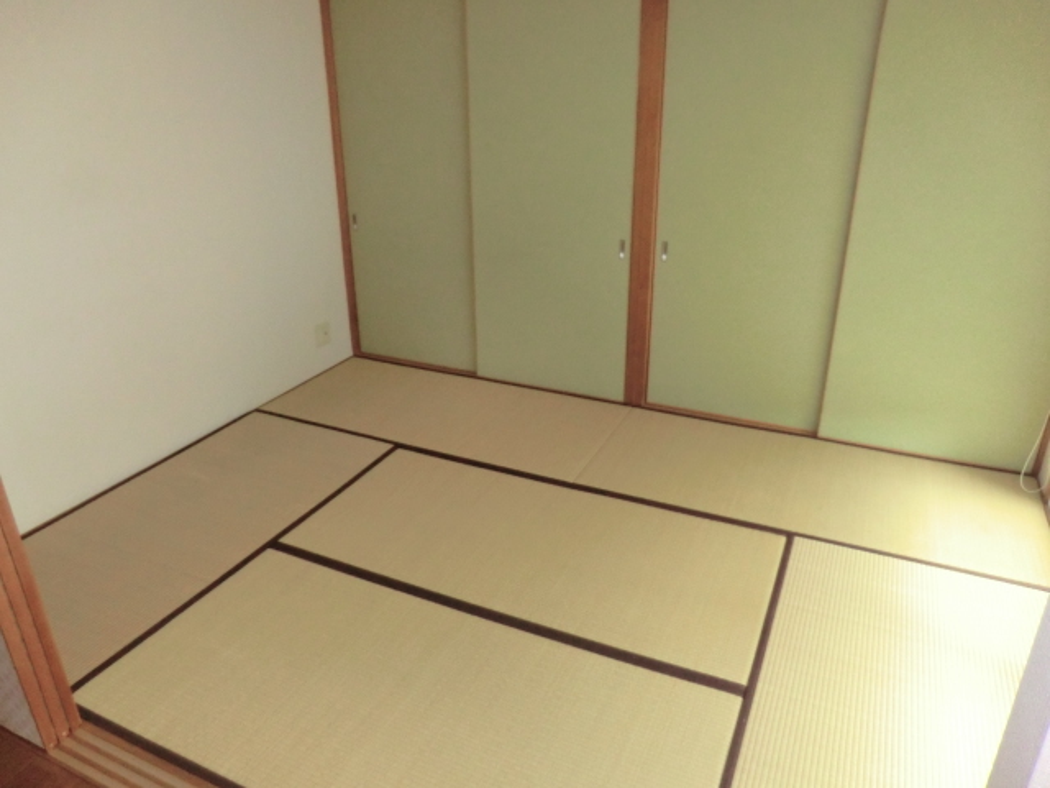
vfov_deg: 56.8
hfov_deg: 71.6
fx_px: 728
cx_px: 525
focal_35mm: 24
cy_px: 394
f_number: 3.2
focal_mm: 4.3
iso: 400
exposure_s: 1/60
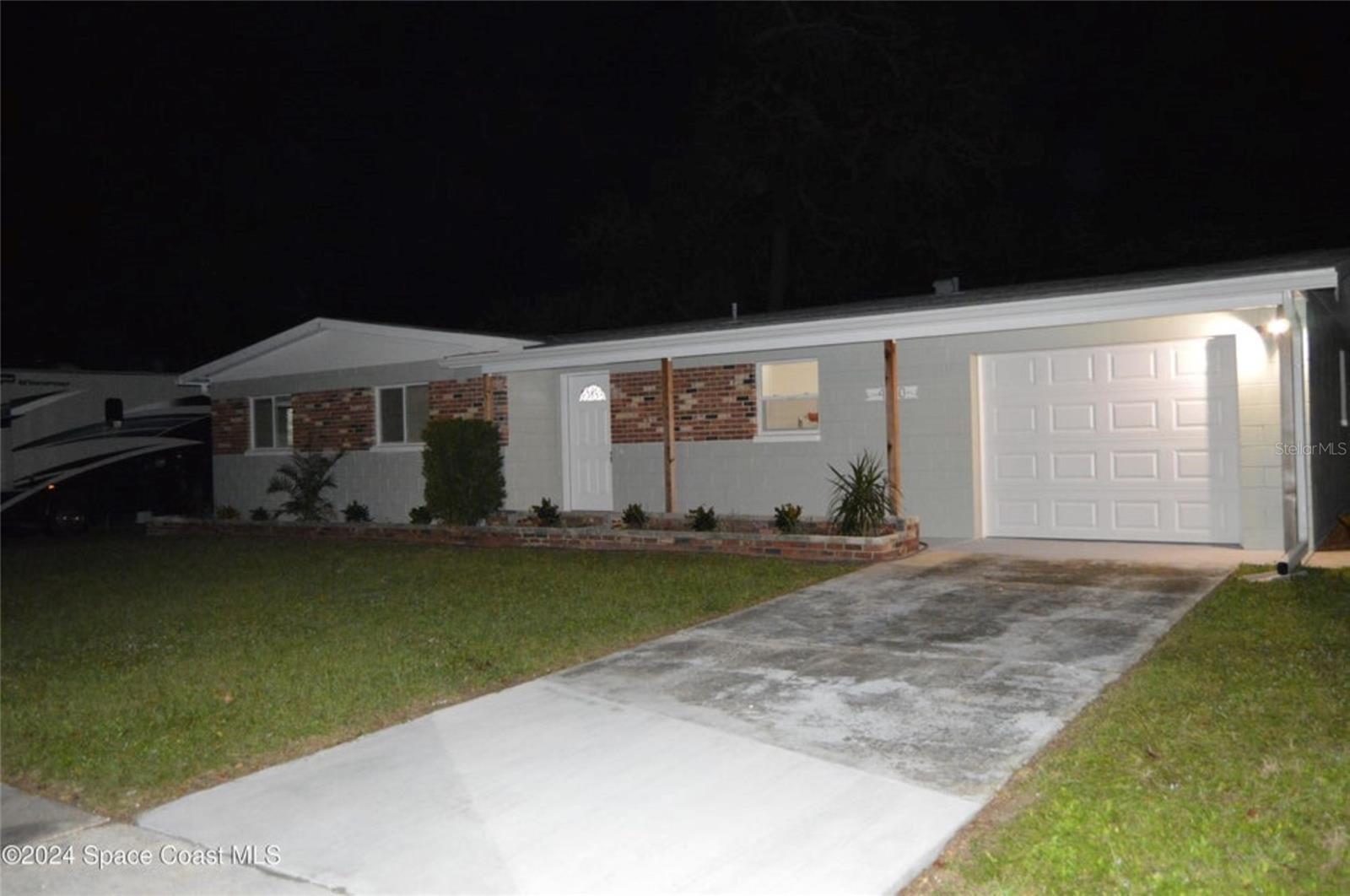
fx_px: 1011
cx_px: 675
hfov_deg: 67.5
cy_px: 448
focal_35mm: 27
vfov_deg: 47.8
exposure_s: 1/60
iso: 3200
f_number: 3.5
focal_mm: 18
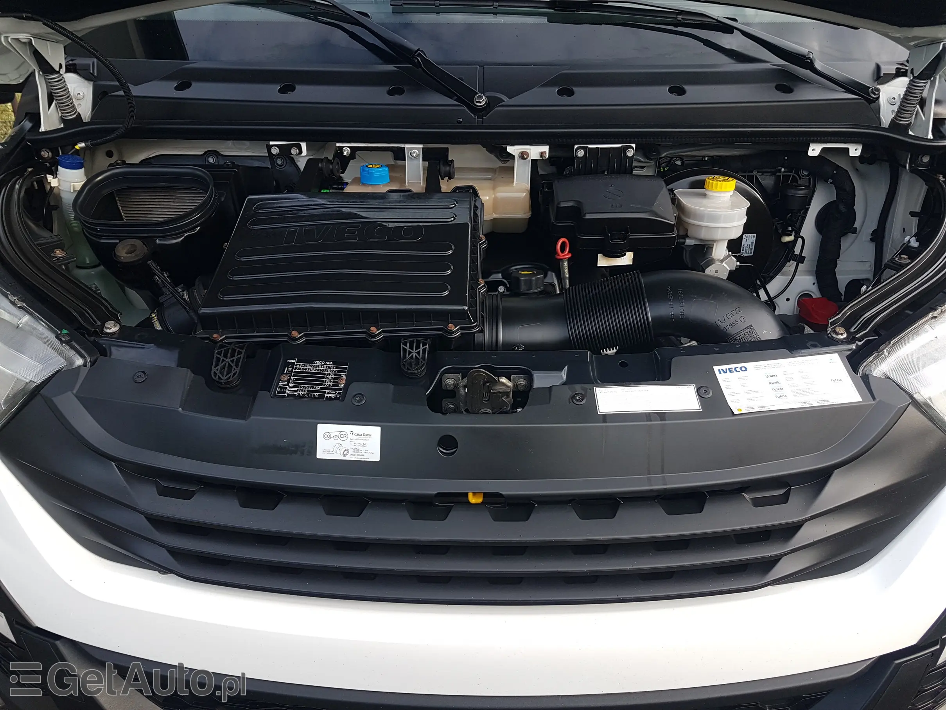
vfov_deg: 53.1
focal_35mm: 26
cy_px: 355
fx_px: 711
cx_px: 473
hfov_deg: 67.3
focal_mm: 4.2
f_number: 1.7
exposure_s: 1/260
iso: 40
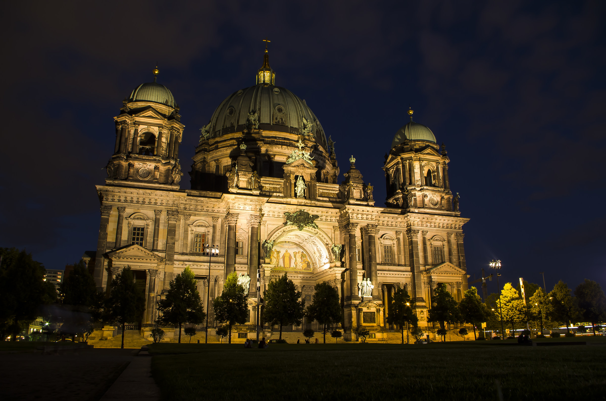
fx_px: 454
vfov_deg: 47.7
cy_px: 200
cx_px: 303
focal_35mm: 27
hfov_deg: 67.5
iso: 400
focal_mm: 18
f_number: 8
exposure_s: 4
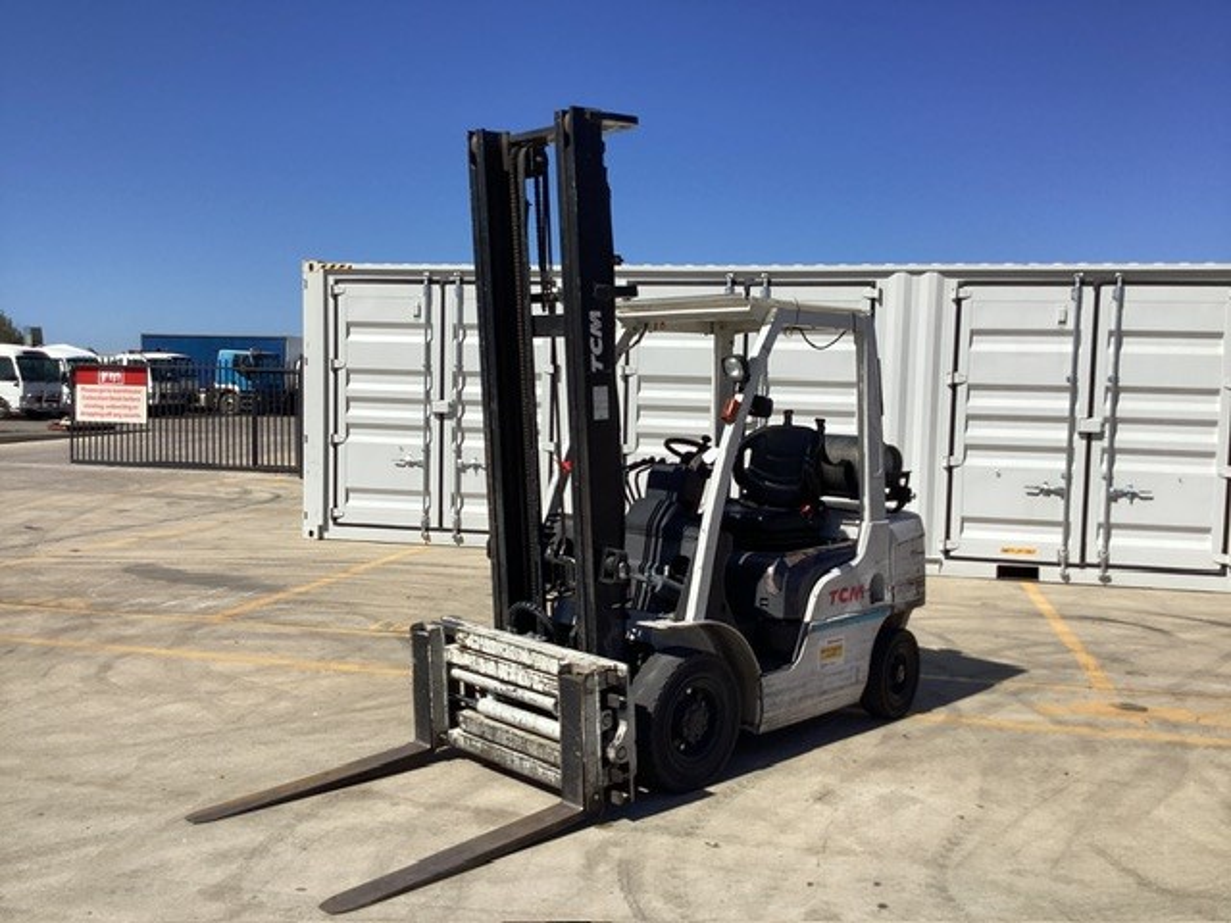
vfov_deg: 45.4
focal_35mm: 31
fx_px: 1102
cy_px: 462
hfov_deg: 58.4
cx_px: 616
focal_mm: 3.3
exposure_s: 1/2469
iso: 25
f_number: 2.4
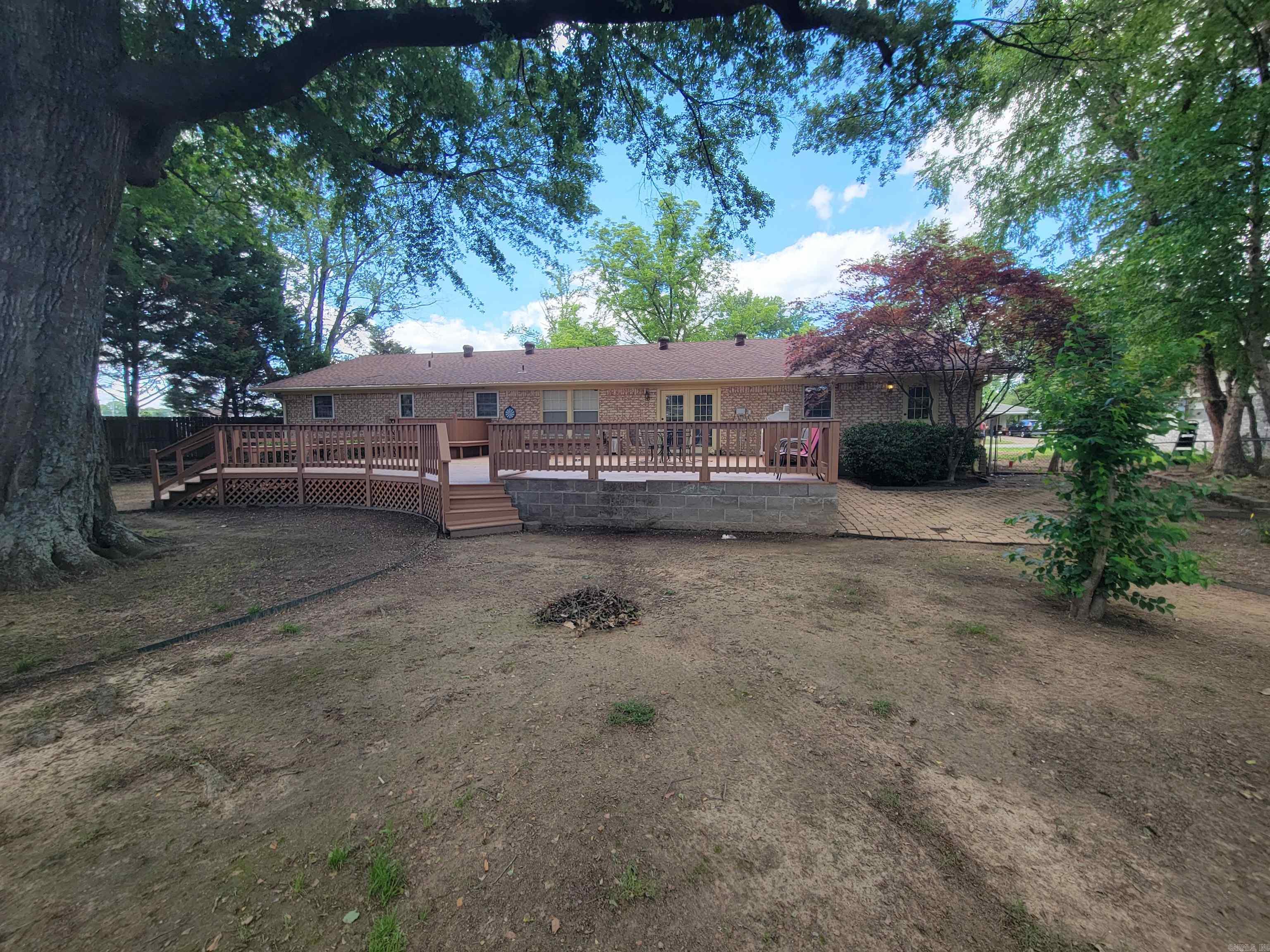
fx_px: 477
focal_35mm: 13
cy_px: 476
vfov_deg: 89.9
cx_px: 635
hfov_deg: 106.2
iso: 50
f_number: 2.2
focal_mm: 2.2
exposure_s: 1/189
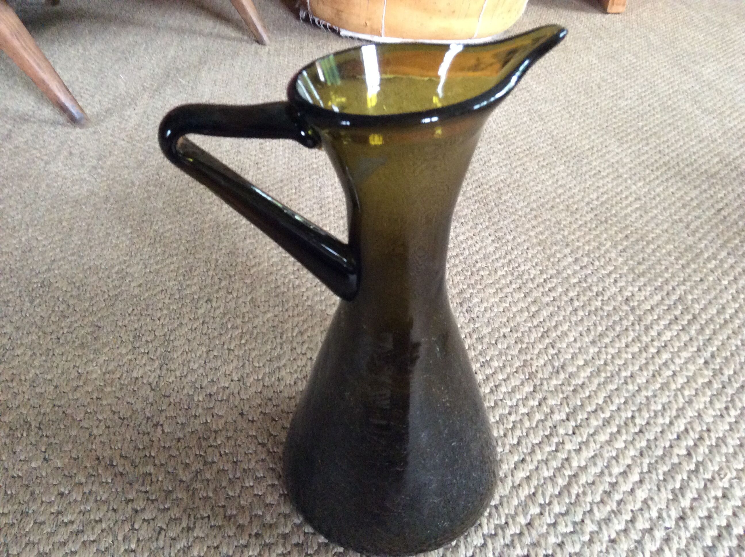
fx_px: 688
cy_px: 278
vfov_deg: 44.1
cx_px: 372
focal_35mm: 32
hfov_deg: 56.9
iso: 250
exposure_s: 1/25
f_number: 2.4
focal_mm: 3.3
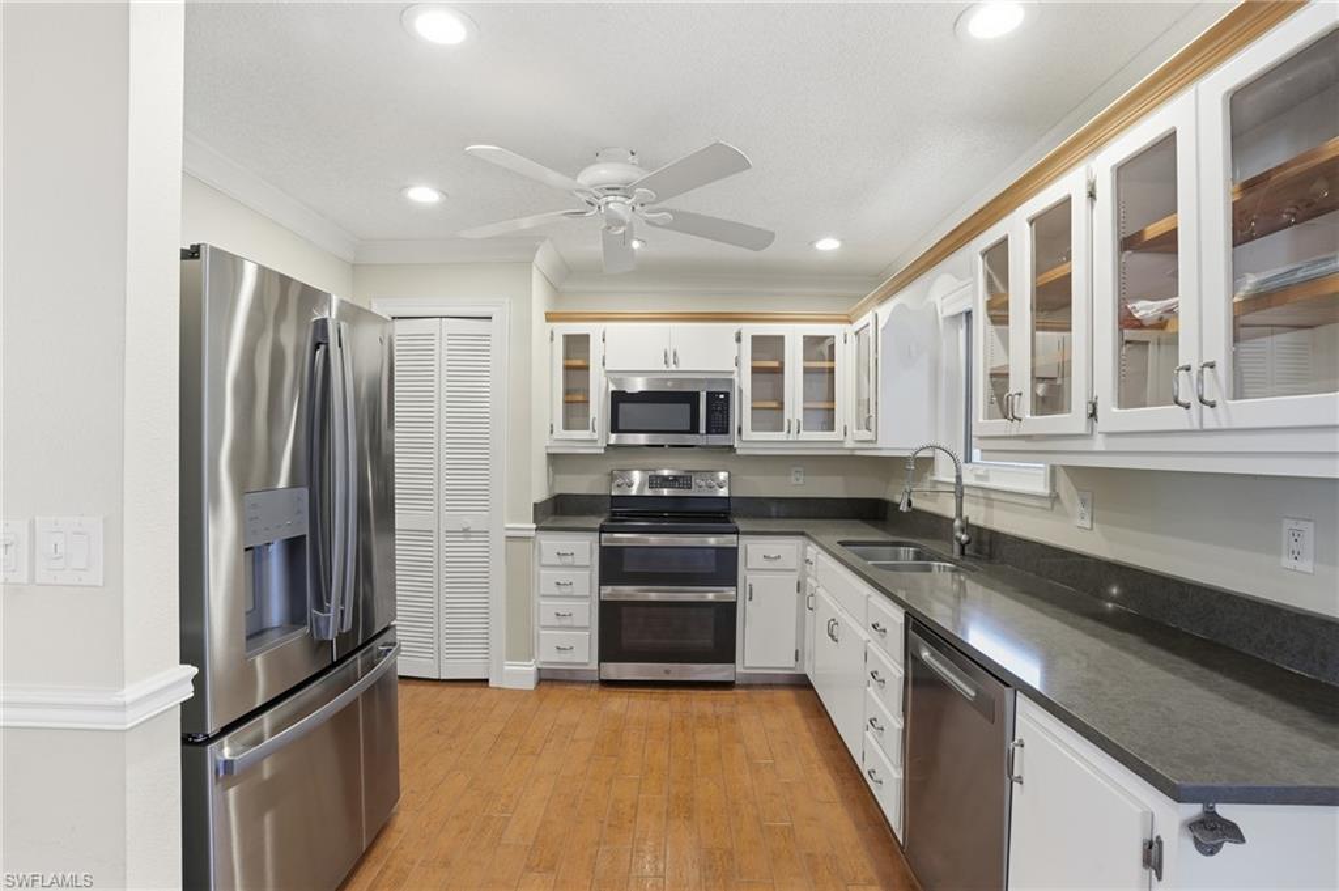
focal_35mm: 16
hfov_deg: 96.8
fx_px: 595
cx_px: 670
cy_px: 446
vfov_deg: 73.7
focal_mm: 16
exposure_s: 1/30
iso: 400
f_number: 9
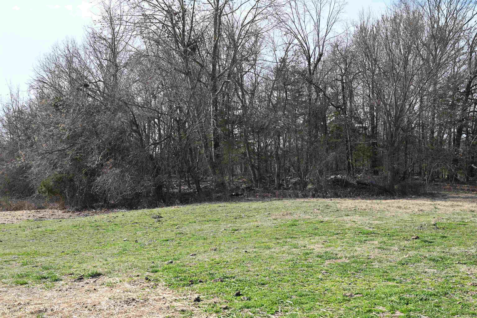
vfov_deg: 36.0
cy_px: 159
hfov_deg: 51.9
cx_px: 238
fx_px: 490
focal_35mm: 37
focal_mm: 37
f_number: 6.3
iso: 100
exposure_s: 1/250
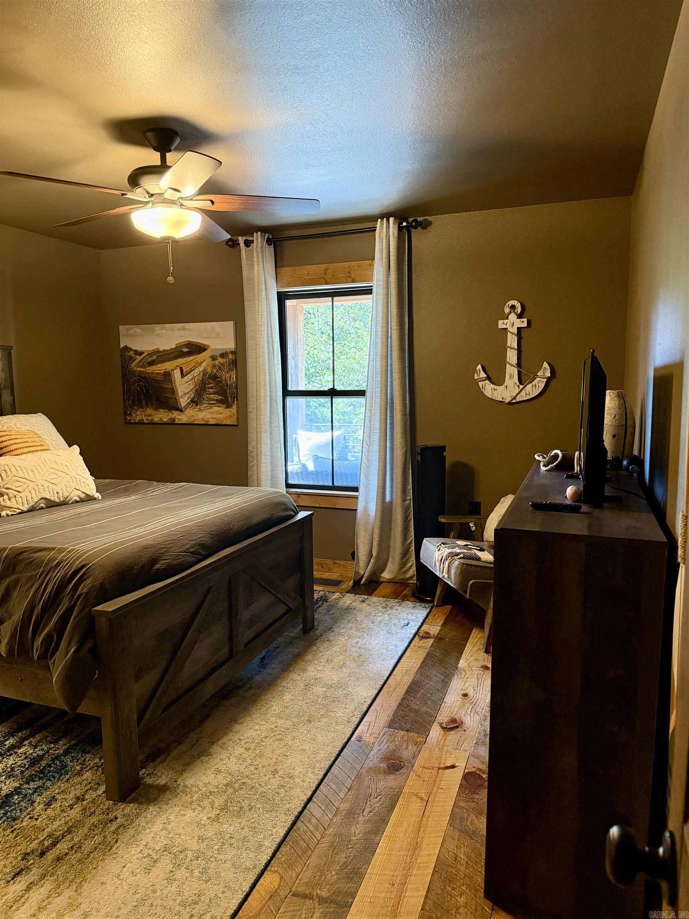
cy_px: 460
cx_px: 344
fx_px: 637
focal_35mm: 24
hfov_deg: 56.8
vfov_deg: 71.6
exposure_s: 1/60
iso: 640
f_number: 1.78
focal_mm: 6.76
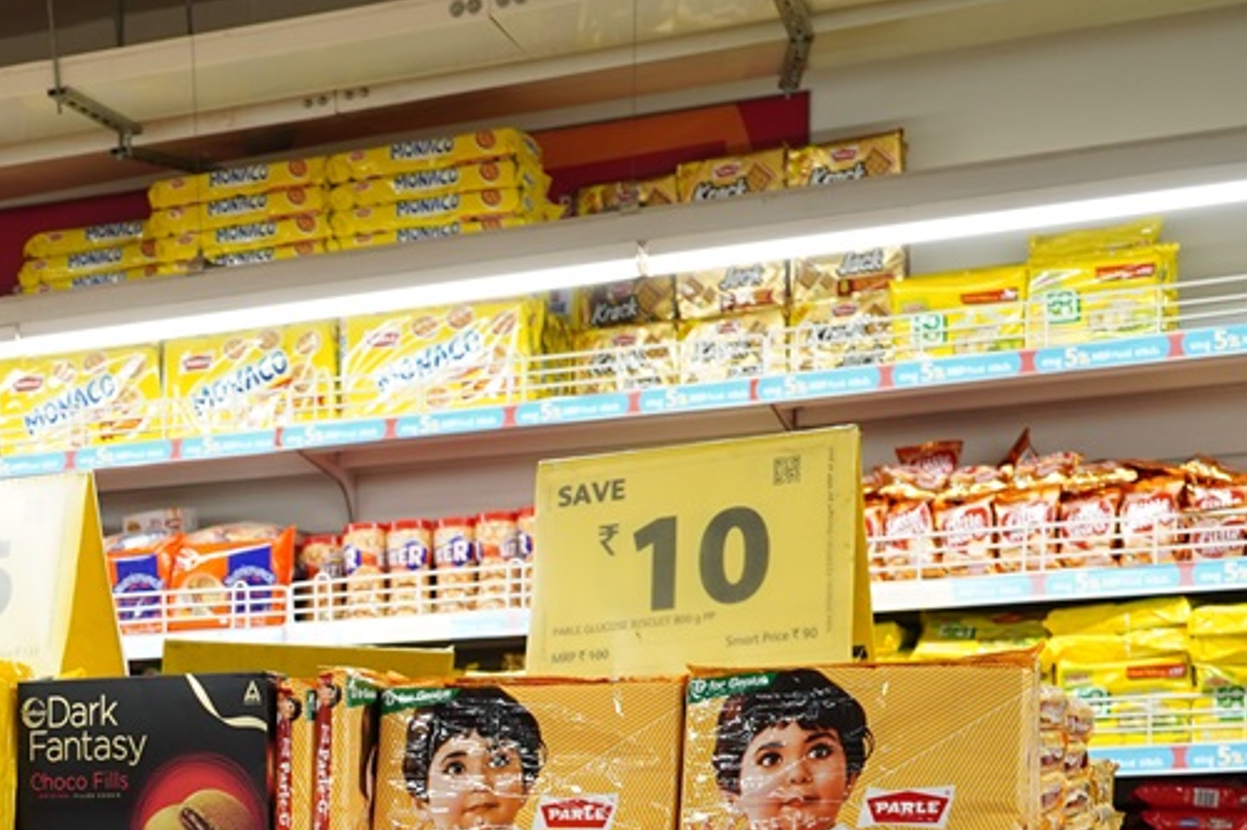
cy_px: 977
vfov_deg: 18.0
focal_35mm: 72
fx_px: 2493
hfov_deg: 26.1
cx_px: -102
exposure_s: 1/50
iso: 500
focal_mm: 30
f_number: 5
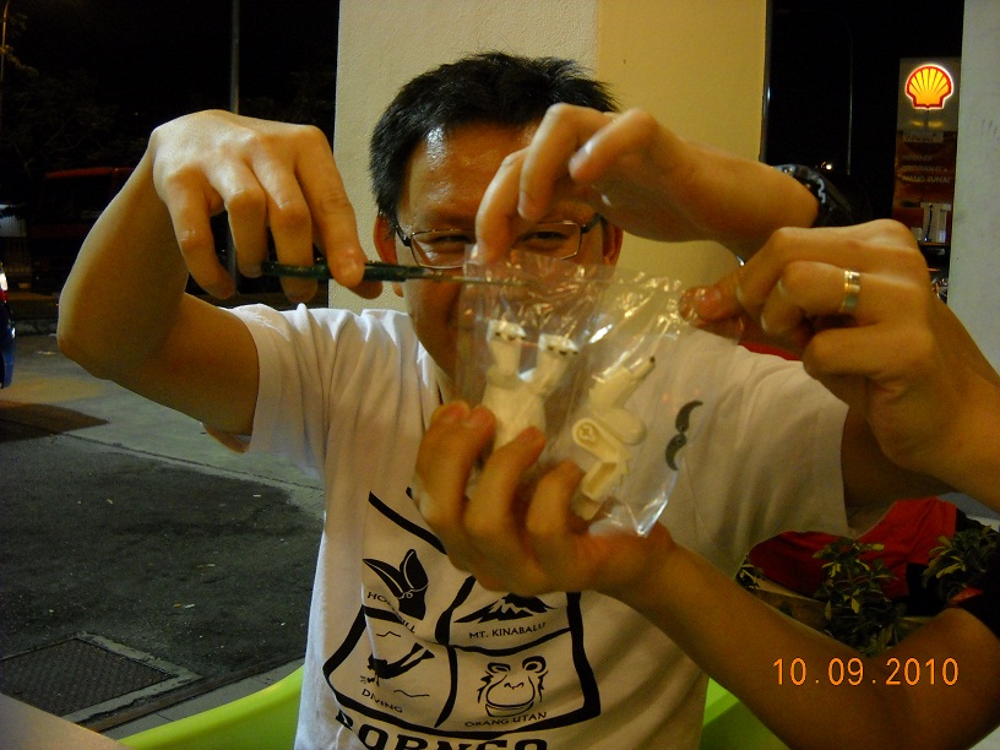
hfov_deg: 45.8
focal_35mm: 41
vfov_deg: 35.1
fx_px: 1184
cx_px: 500
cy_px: 375
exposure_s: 1/20
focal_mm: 6.72
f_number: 3.1
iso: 400
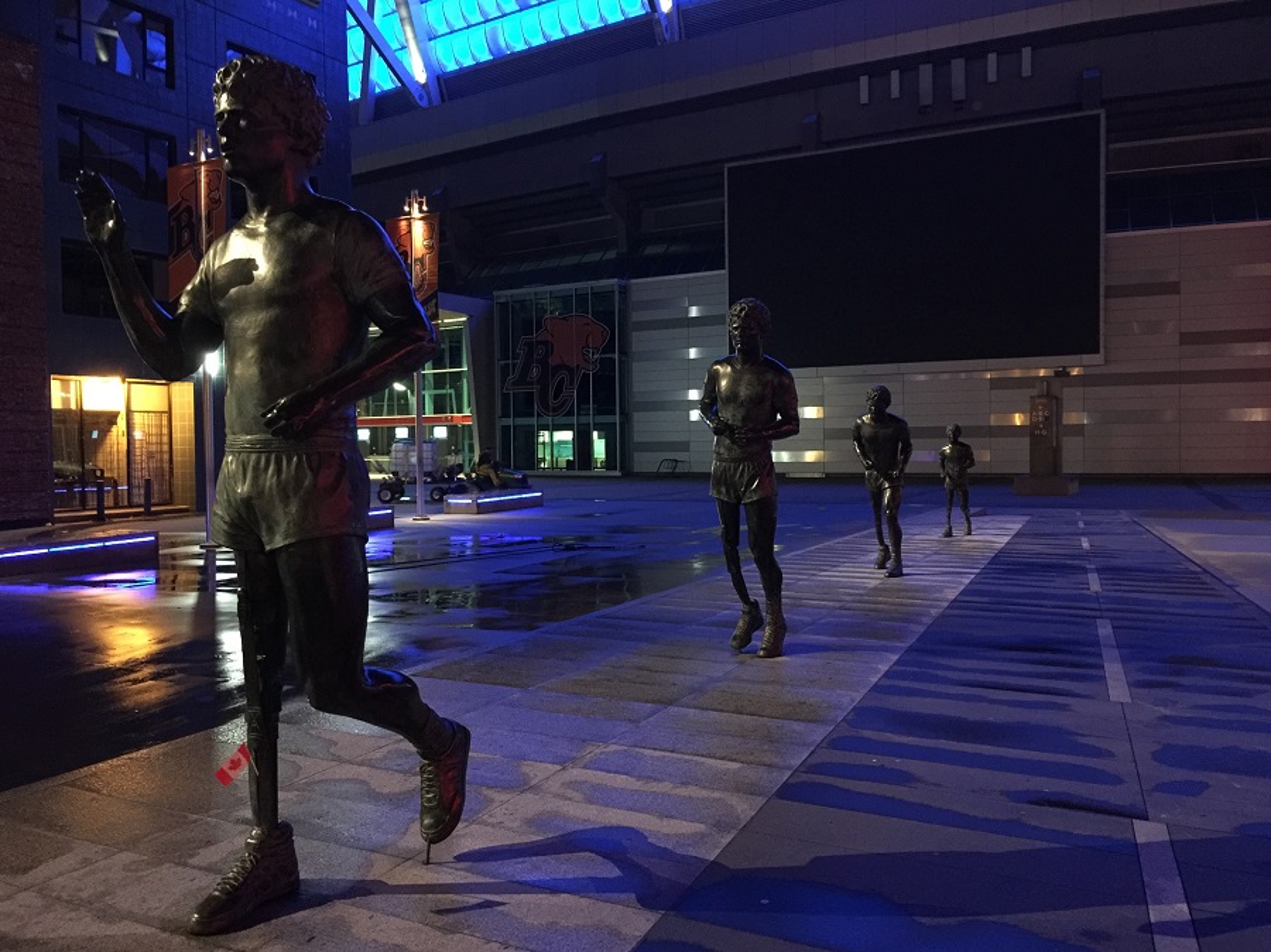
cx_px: 636
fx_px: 1064
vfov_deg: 48.2
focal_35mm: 29
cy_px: 476
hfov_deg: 61.7
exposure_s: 1/4
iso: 250
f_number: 2.2
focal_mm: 4.15
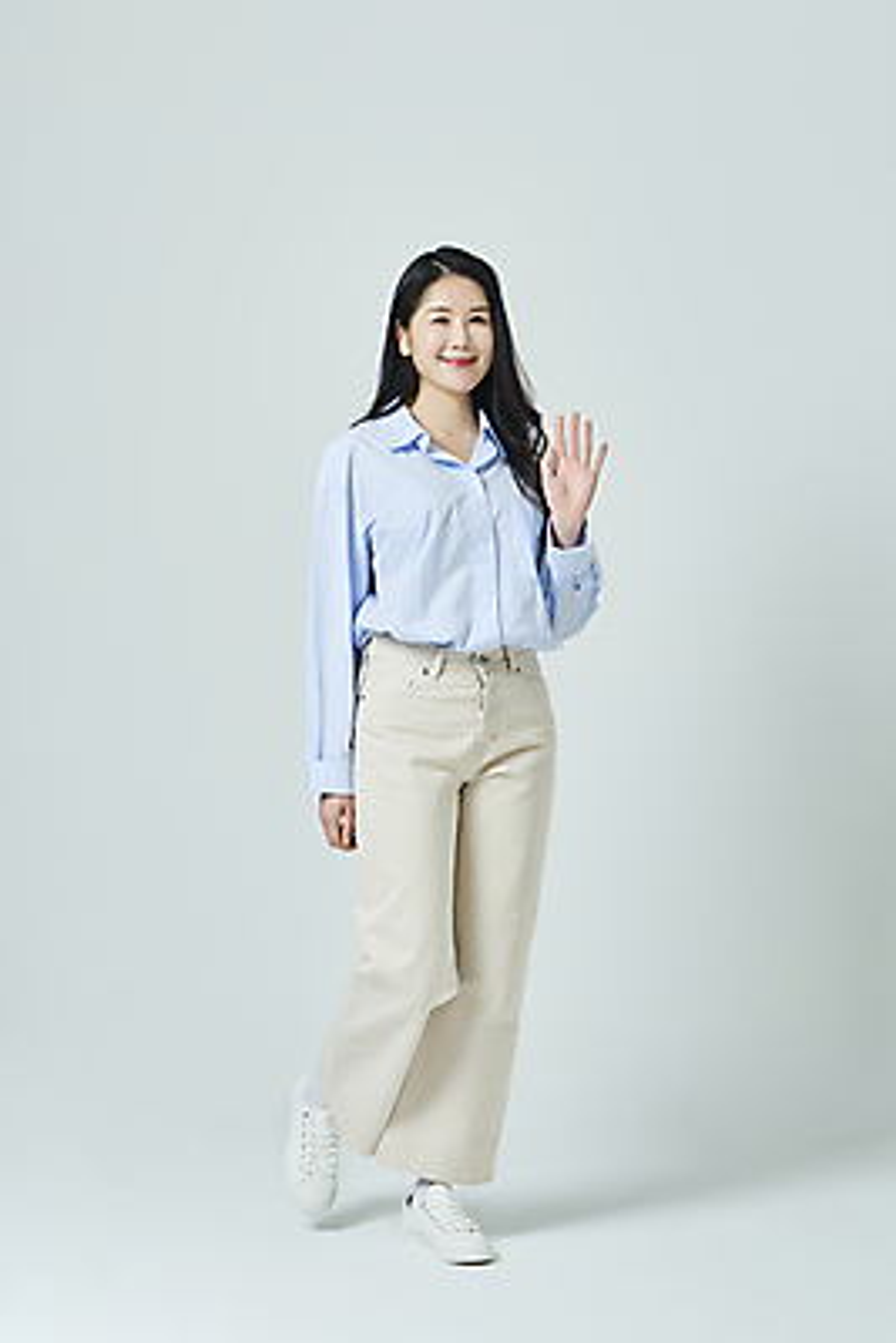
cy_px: 672
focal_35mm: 70
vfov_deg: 28.8
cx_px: 448
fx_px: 2611
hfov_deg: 19.5
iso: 100
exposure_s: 1/125
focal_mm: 70
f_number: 11
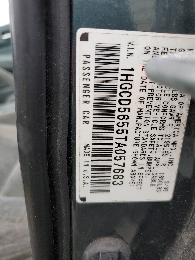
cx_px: 98
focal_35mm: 26
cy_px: 130
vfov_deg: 67.3
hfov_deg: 53.1
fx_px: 195
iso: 50
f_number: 1.5
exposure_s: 1/227
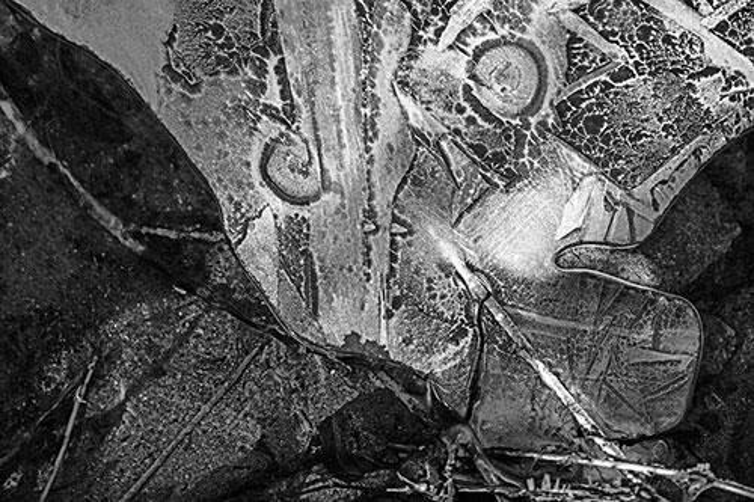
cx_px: 377
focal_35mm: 210
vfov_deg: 6.5
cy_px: 251
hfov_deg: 9.8
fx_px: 4397
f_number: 6.3
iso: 2000
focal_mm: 210
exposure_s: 1/1250
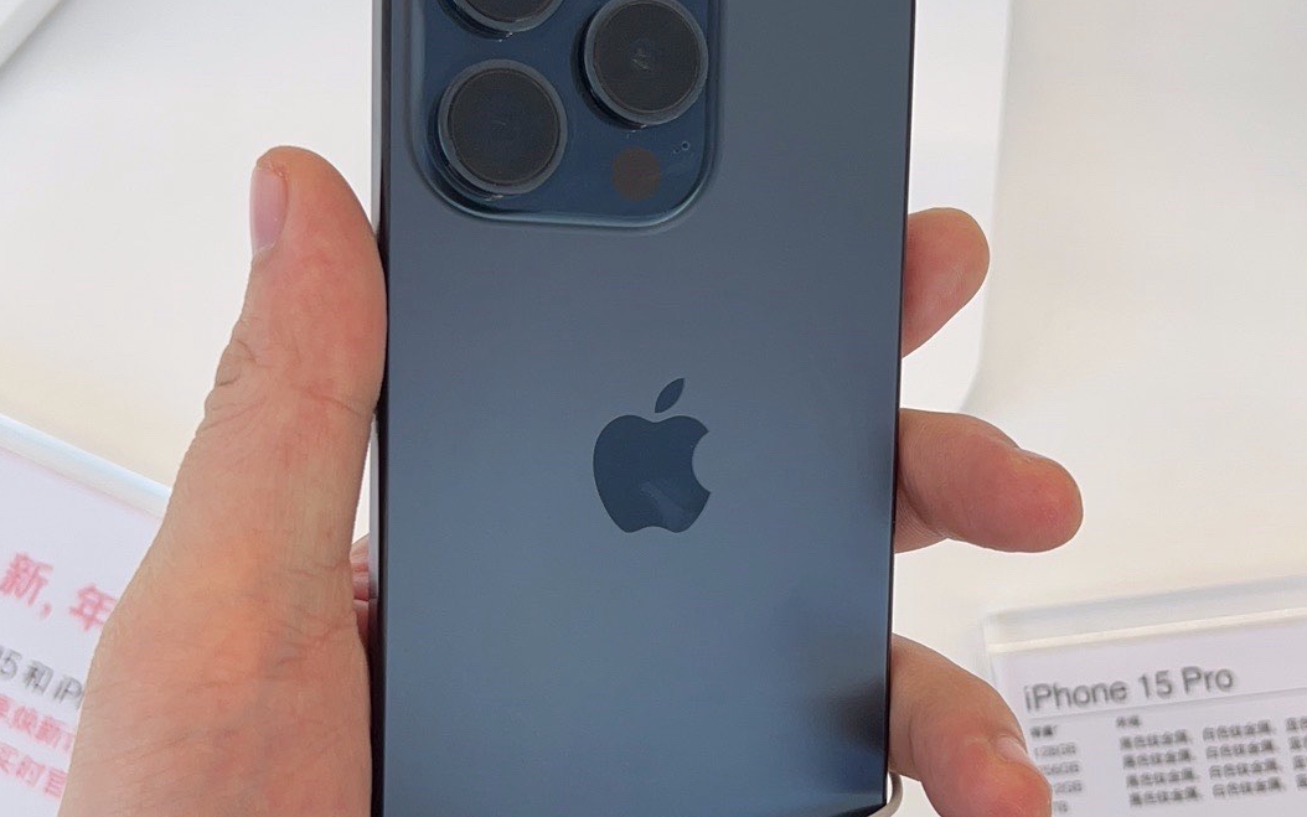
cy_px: 290
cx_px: 645
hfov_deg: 47.2
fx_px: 1496
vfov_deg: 30.4
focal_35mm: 42
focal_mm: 5.7
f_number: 1.5
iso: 50
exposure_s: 1/310
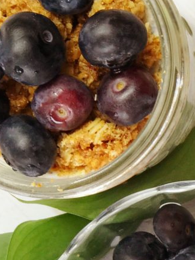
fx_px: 1541
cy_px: 165
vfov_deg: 9.7
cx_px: 229
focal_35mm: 205
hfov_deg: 7.2
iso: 20
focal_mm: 6.6
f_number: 2.8
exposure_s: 1/60
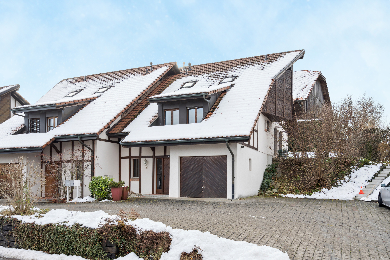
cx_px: 195
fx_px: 325
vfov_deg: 43.6
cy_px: 130
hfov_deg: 61.9
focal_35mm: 30
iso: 125
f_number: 11
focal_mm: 30
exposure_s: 1/60
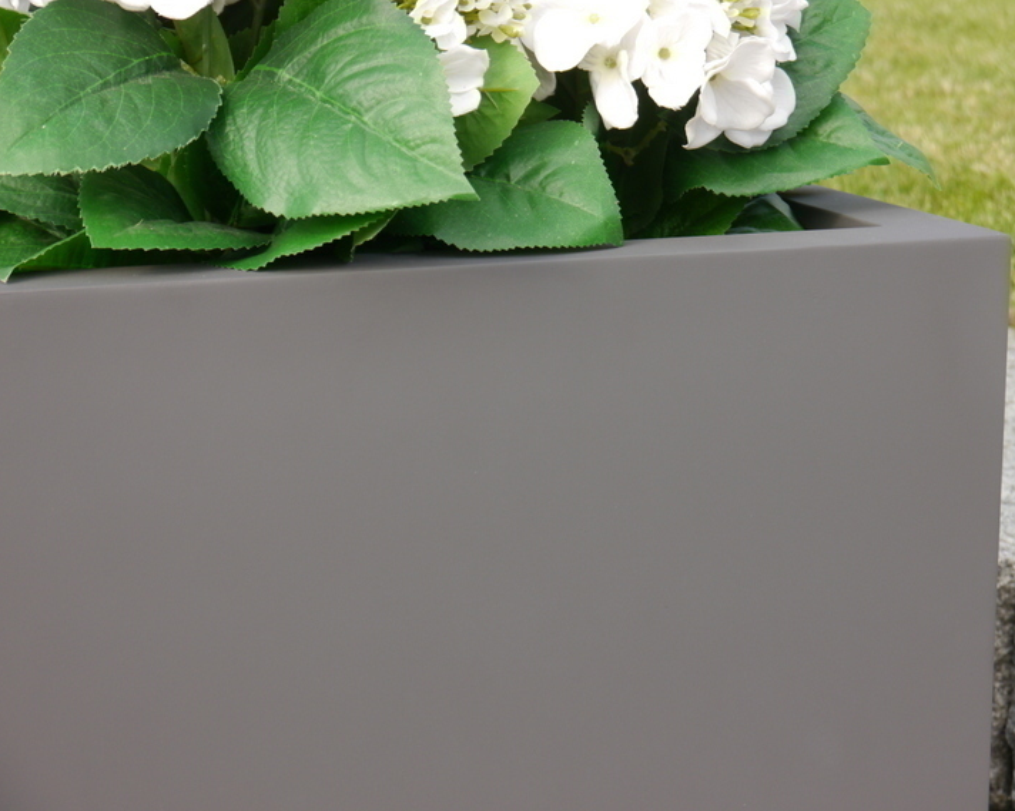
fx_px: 2372
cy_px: 398
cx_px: 550
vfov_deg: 19.4
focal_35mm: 79
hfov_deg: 24.1
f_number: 6.3
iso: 160
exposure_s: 1/160
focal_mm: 36
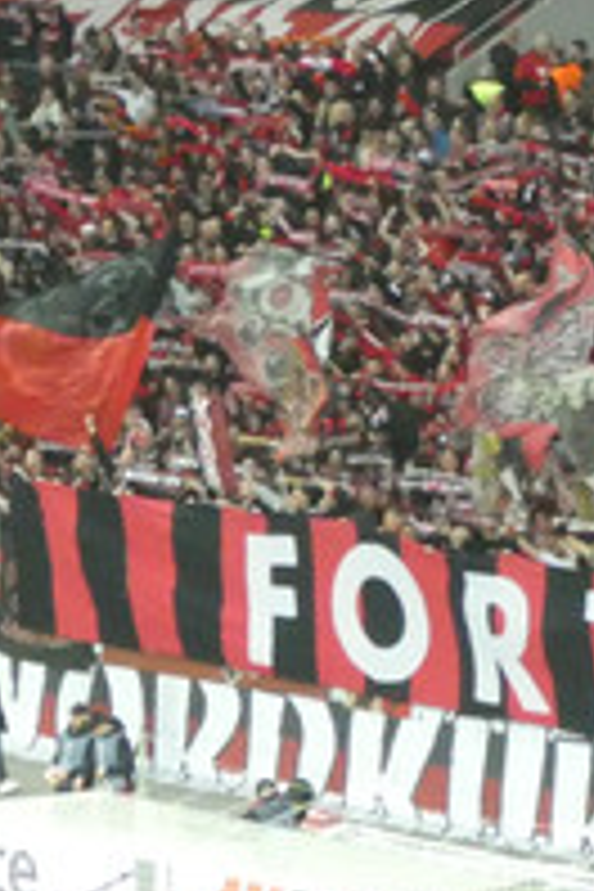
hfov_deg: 3.8
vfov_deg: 5.8
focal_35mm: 357
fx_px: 8835
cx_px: 1148
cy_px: 130
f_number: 5.1
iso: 1250
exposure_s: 1/80
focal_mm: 19
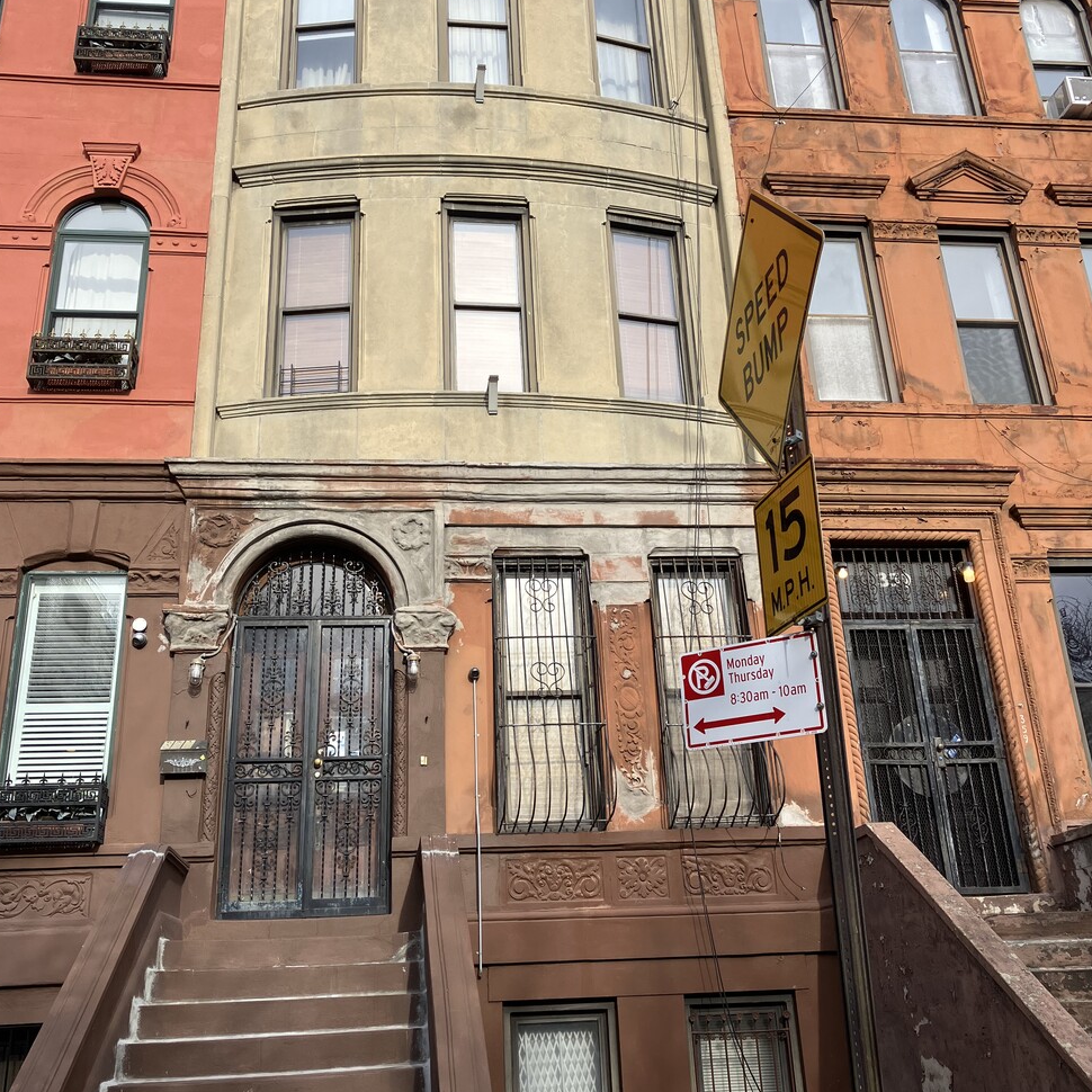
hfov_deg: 48.5
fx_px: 1213
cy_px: 502
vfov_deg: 48.4
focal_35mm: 34
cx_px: 547
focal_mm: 3.99
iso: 32
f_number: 1.8
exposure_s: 1/883
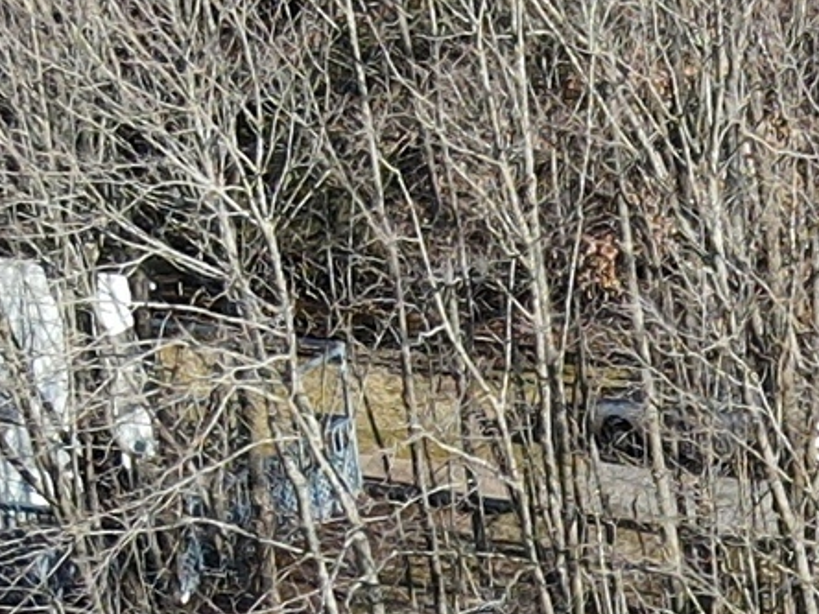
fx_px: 3927
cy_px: 944
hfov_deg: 11.2
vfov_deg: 8.7
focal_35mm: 166
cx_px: 1417
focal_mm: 4.5
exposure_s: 1/500
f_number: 2.8
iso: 200
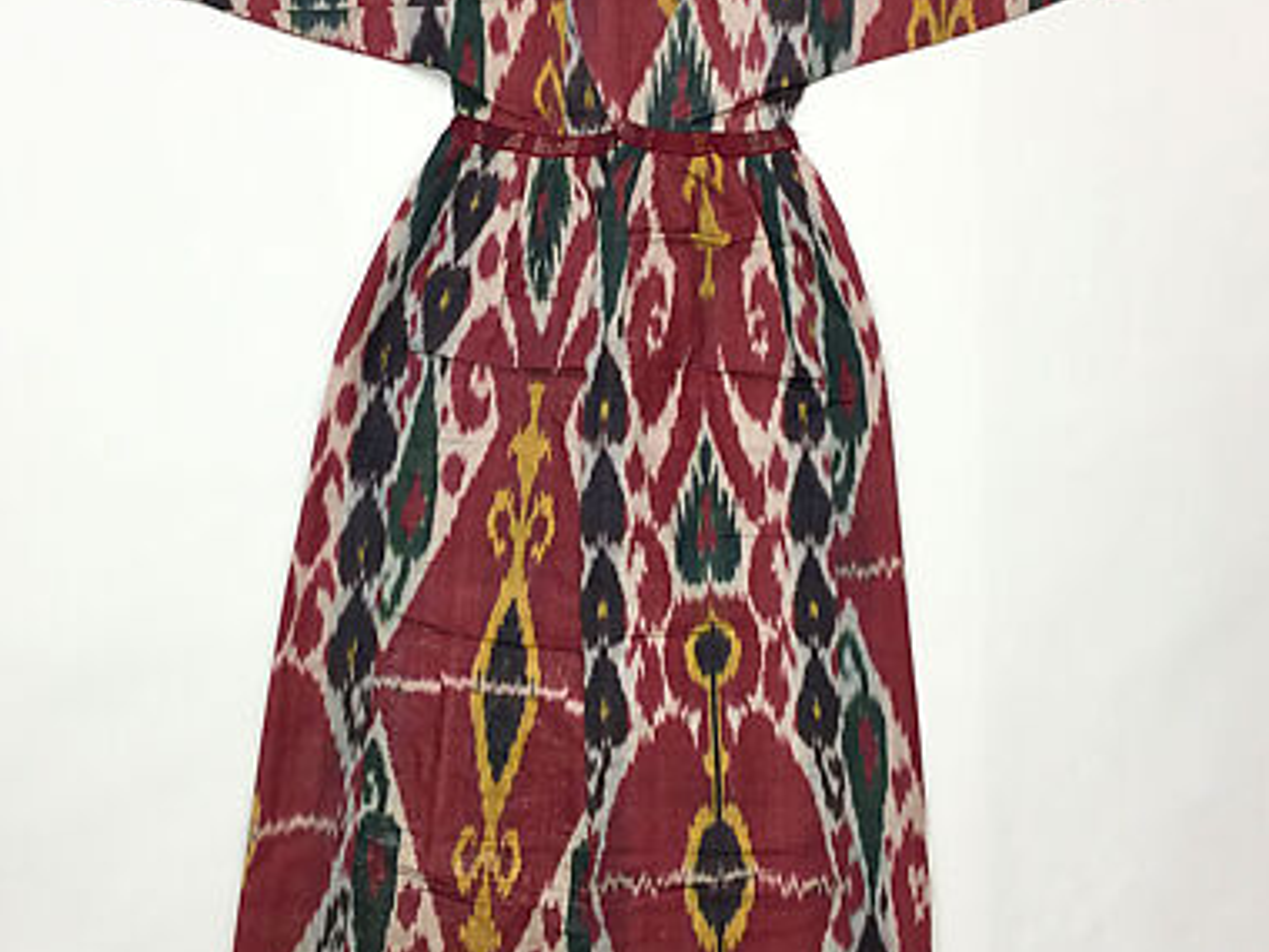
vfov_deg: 29.7
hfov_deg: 38.9
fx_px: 1796
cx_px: 598
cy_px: 438
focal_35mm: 49
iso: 25
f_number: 2.4
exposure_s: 1/30
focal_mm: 3.3
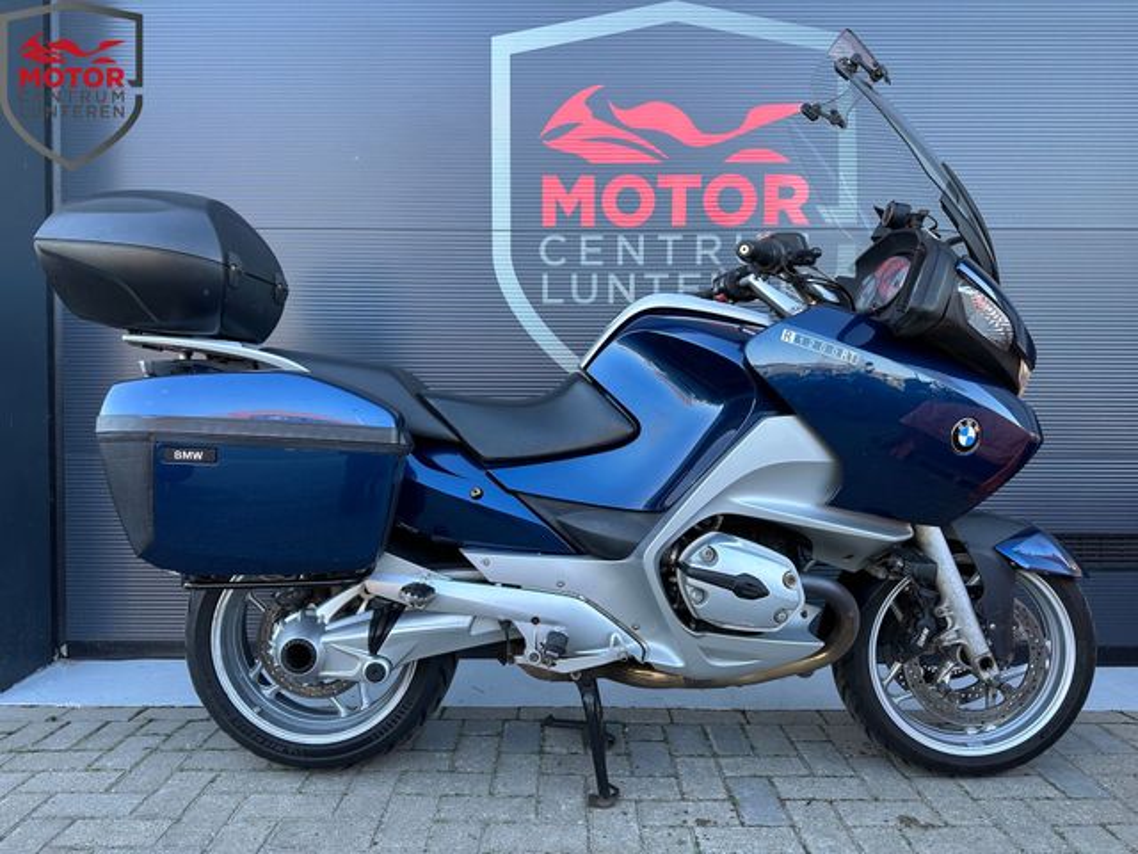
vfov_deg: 56.8
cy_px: 427
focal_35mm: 24
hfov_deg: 71.6
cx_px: 569
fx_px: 789
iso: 64
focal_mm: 6.86
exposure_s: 1/178
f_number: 1.78
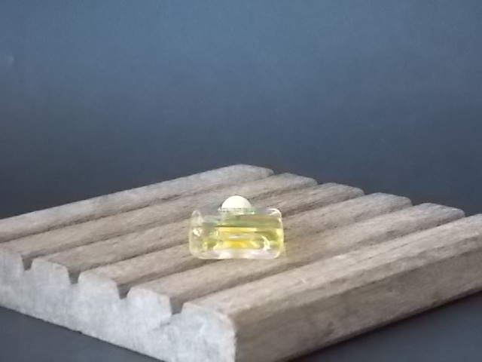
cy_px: 181
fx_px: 1573
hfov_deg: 17.4
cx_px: 241
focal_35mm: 113
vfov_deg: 13.1
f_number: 6
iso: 800
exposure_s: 1/25
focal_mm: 20.1
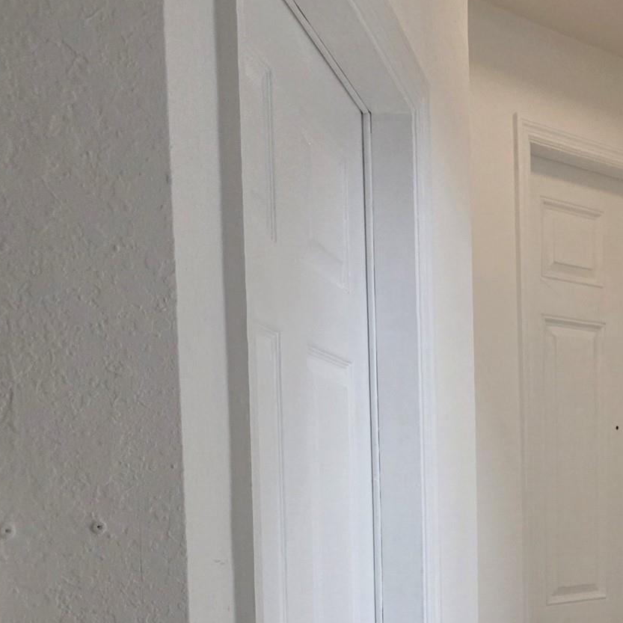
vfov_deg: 32.8
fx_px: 1018
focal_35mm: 50
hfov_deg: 31.8
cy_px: 522
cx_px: 600
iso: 500
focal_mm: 6.3
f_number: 1.7
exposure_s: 1/120
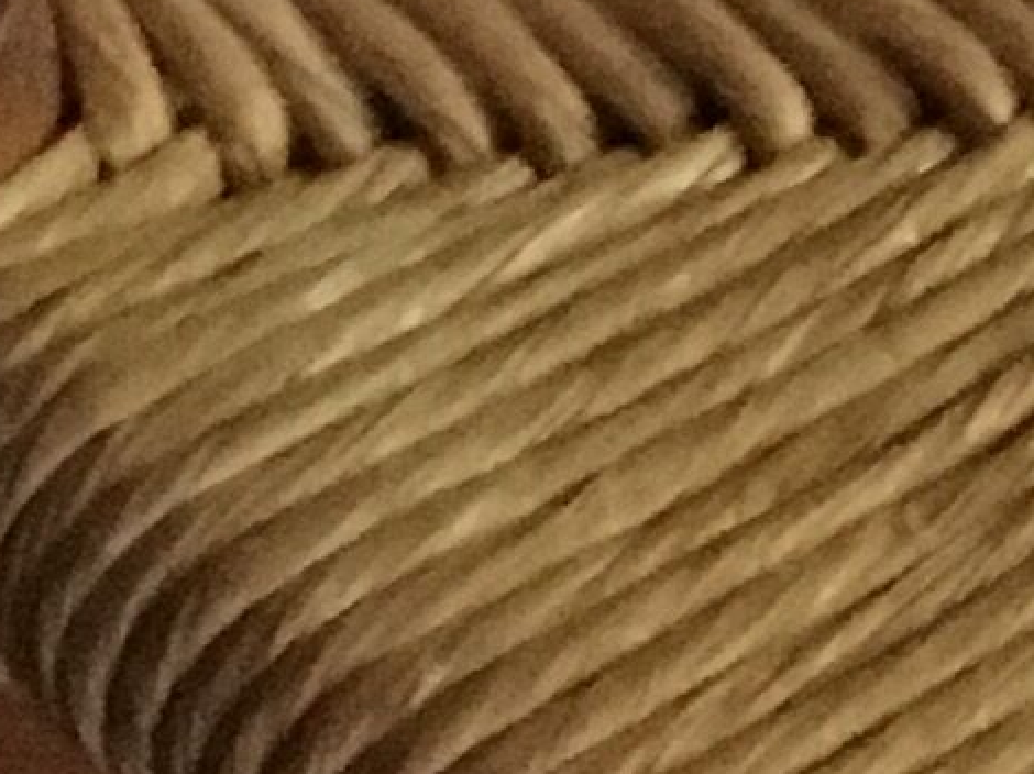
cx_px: 2521
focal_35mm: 249
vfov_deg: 6.0
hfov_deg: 7.4
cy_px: 328
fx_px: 7434
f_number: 2.2
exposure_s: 1/17
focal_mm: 4.15
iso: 640
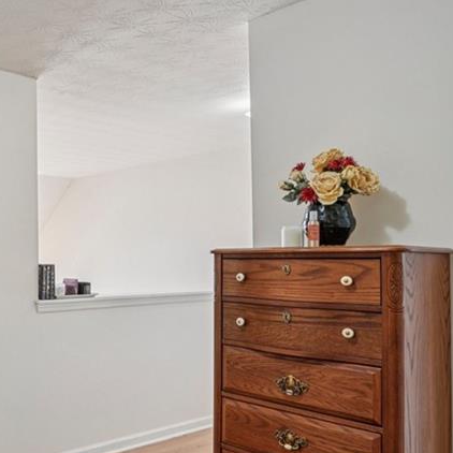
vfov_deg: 49.6
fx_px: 489
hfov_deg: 39.5
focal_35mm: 33
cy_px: 261
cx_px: -58
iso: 400
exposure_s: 1/10
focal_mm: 16
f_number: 8
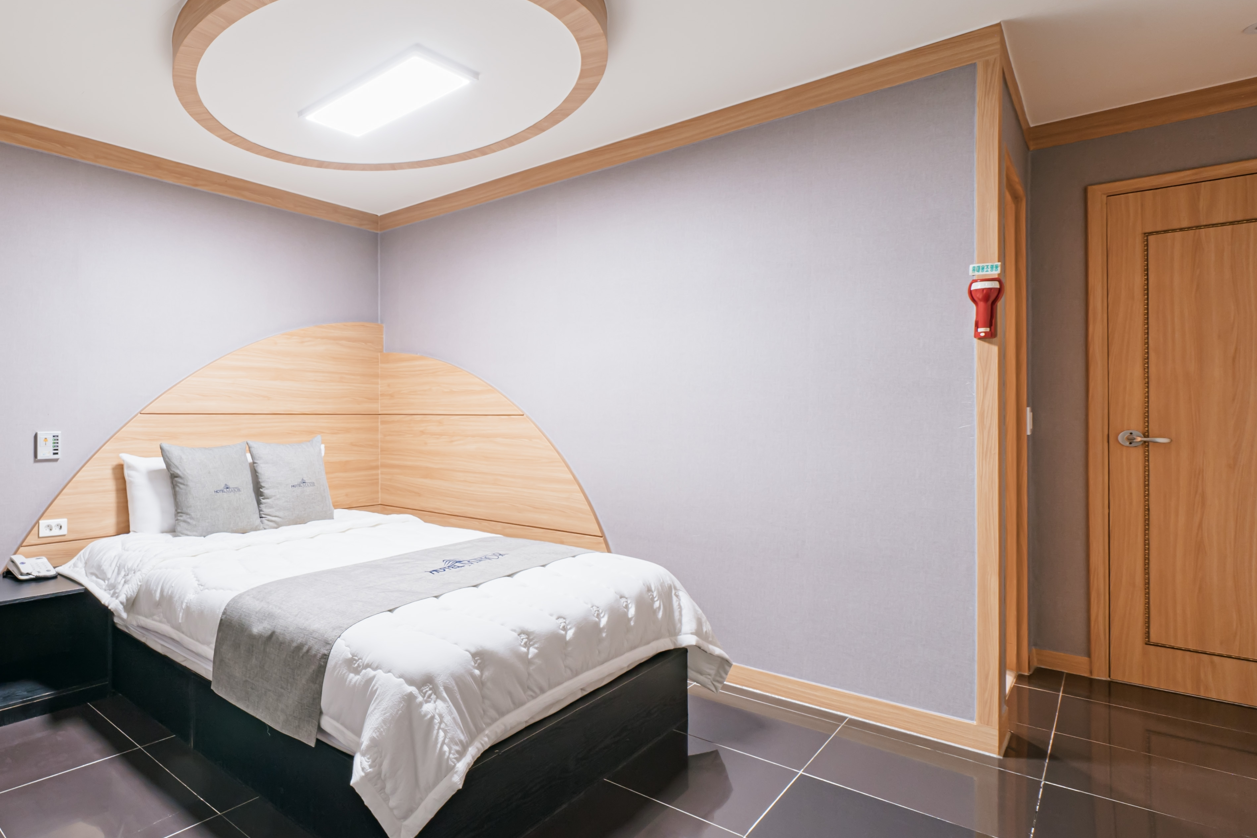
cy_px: 410
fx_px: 663
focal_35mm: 19
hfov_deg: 79.7
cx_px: 302
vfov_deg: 64.5
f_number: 10
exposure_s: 1.3
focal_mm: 12
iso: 200
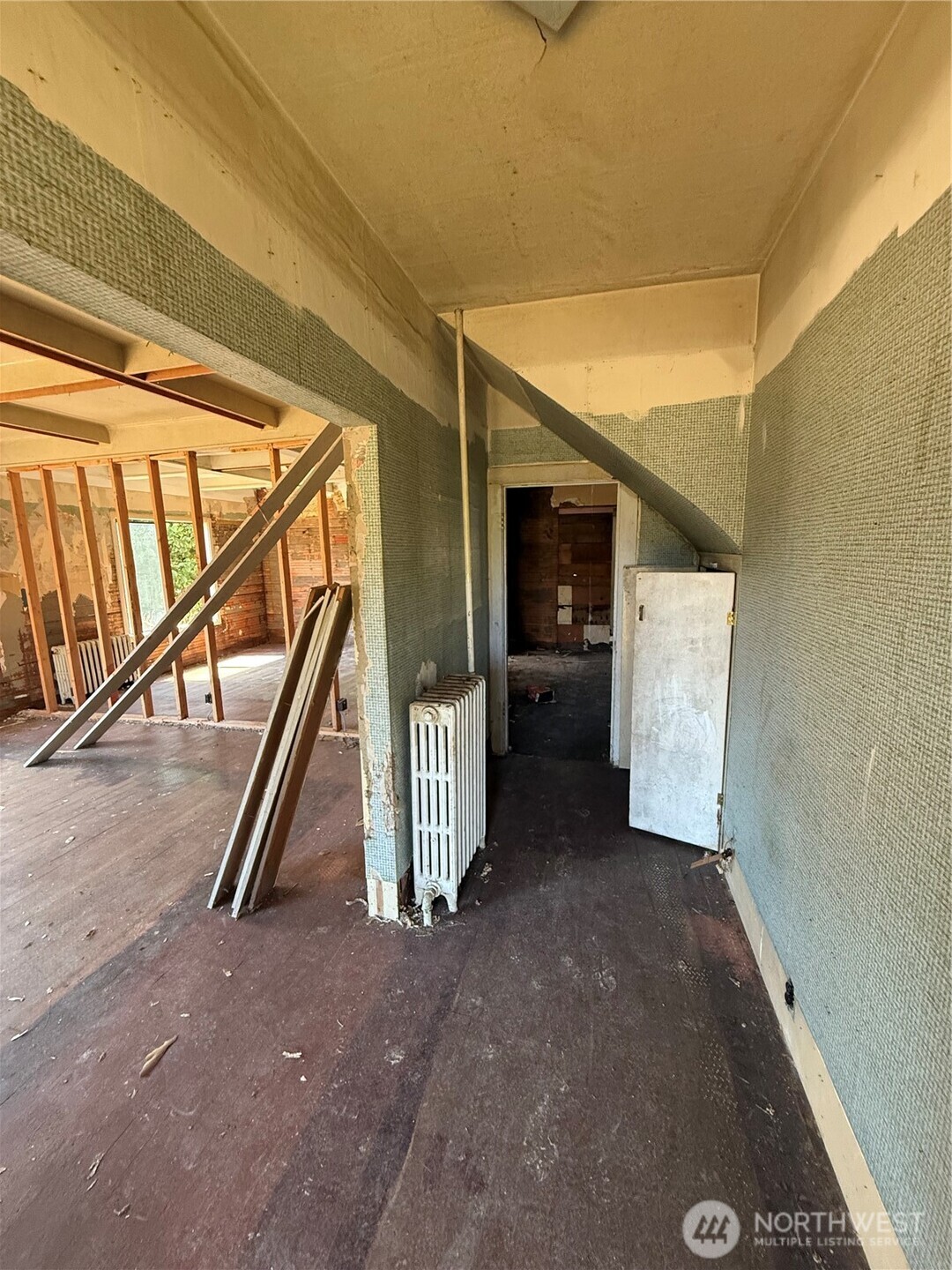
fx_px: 513
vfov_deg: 102.1
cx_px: 476
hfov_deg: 85.7
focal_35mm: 14
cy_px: 635
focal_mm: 2.22
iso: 320
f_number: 2.2
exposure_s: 1/79
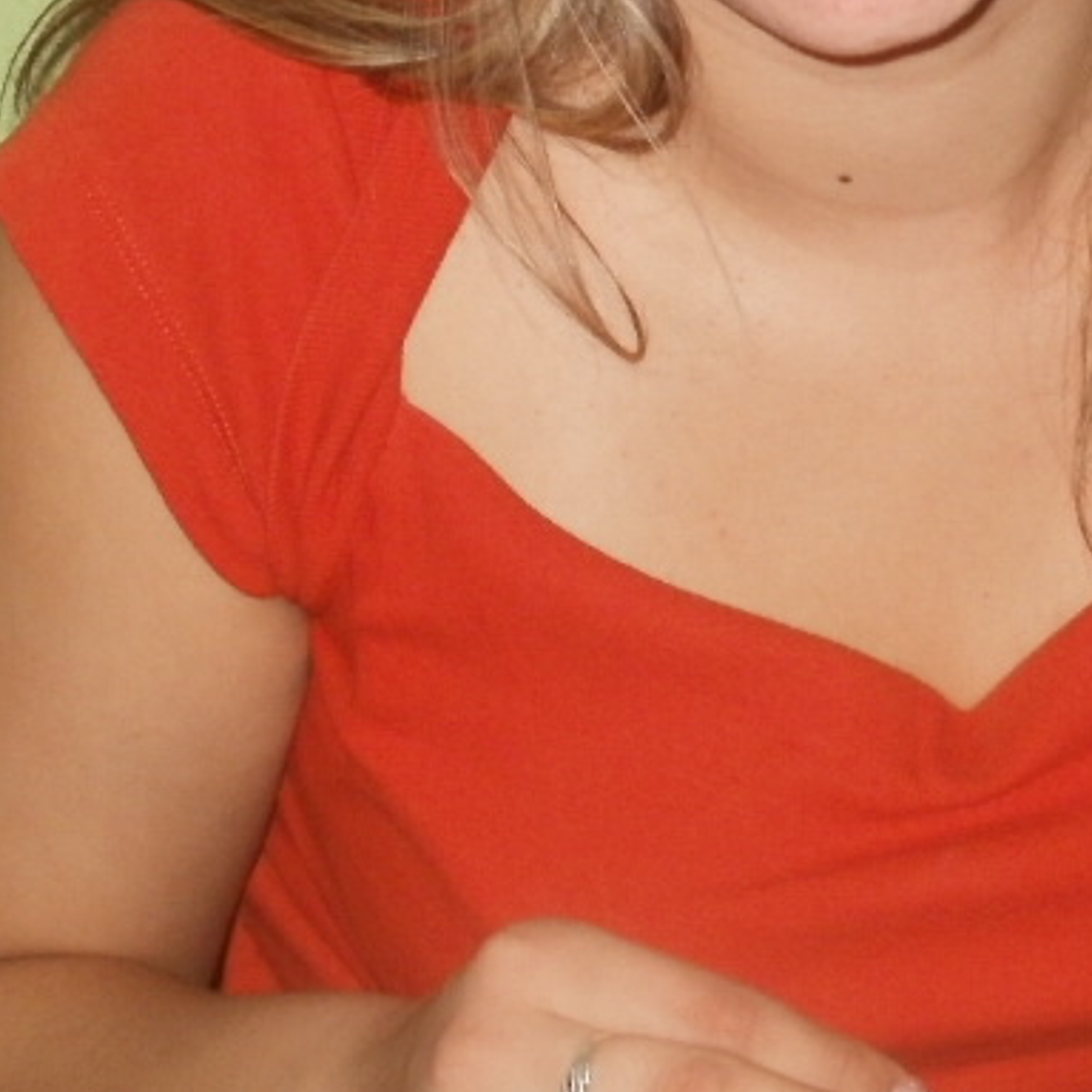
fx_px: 3783
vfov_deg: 16.3
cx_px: 739
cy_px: 176
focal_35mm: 106
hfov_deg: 16.4
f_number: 3.5
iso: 125
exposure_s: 1/30
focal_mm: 6.3
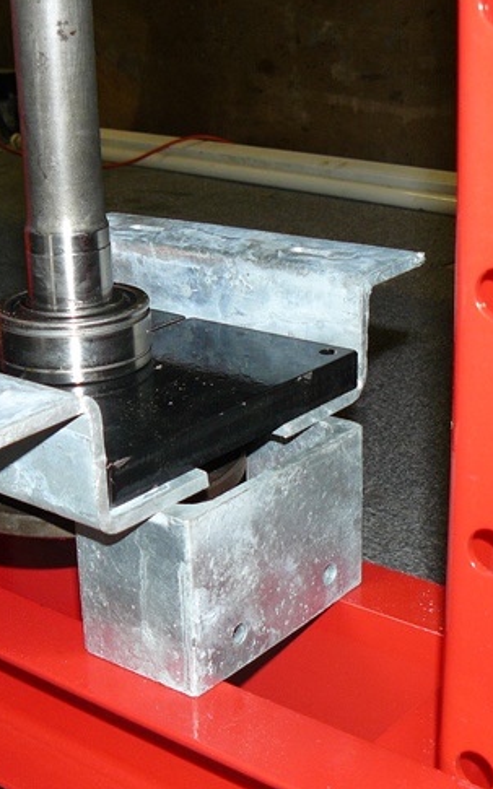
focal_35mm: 58
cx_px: 94
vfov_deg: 35.1
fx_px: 1247
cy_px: 408
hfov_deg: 22.0
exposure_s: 1/30
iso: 100
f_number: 2.8
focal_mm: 6
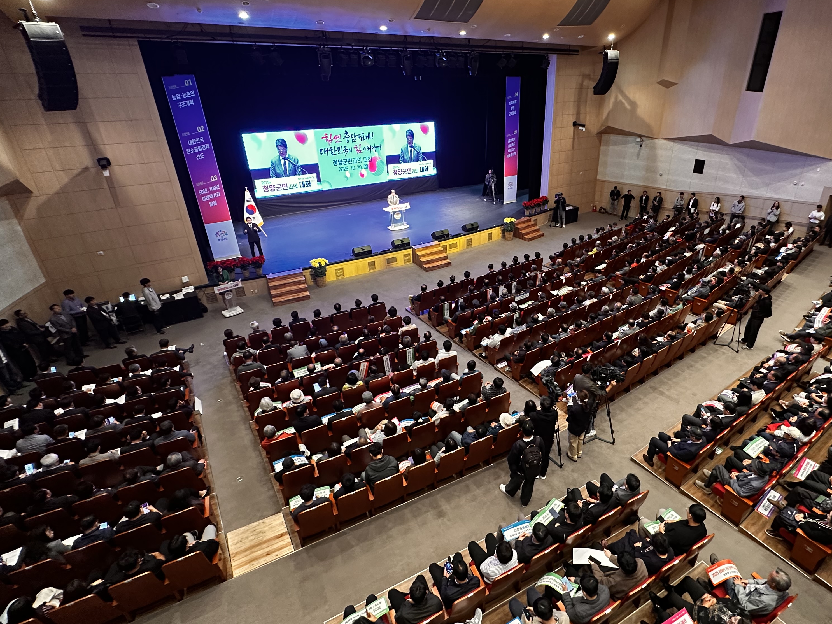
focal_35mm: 19
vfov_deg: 68.6
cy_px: 286
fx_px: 457
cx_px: 497
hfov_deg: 83.7
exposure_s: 1/60
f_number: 2.2
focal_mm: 2.22
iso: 320
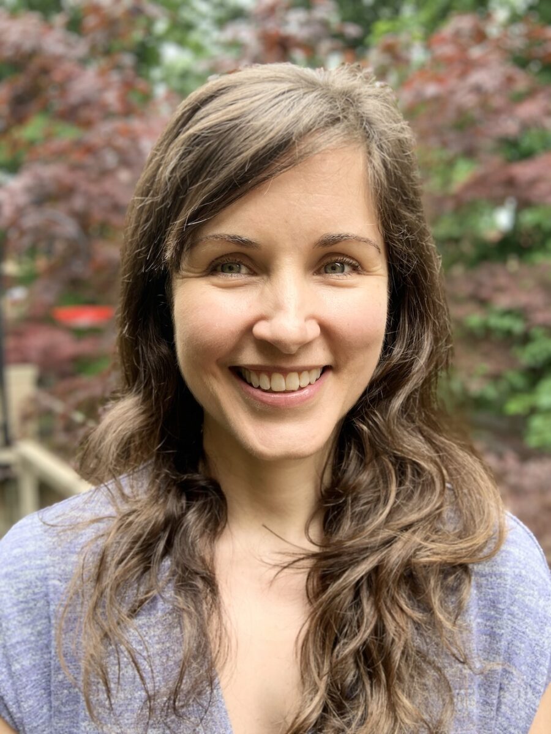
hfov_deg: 53.1
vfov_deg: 67.3
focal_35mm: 26
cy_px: 367
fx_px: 552
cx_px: 276
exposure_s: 1/122
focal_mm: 4.25
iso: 40
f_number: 1.8
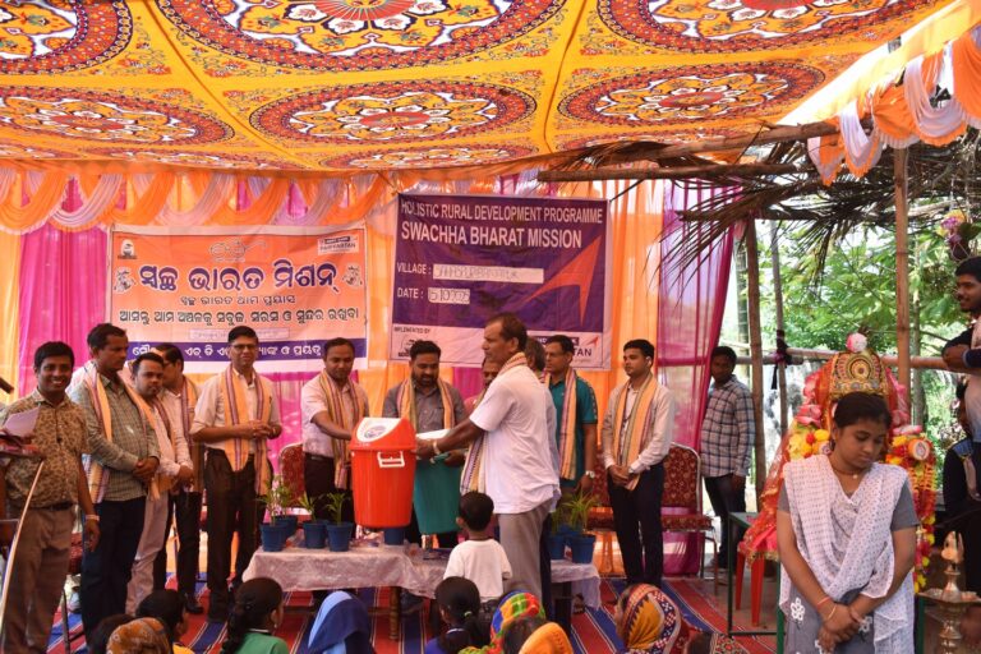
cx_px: 490
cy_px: 327
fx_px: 981
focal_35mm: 36
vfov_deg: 36.9
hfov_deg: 53.1
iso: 100
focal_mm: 24
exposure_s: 1/100
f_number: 4.5
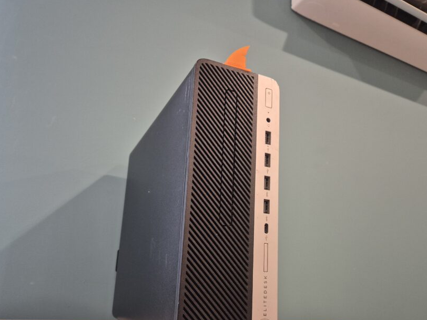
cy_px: 198
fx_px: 358
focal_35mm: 29
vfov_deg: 47.8
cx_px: 208
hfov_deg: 61.7
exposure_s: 1/100
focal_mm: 5.4
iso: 500
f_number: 1.8
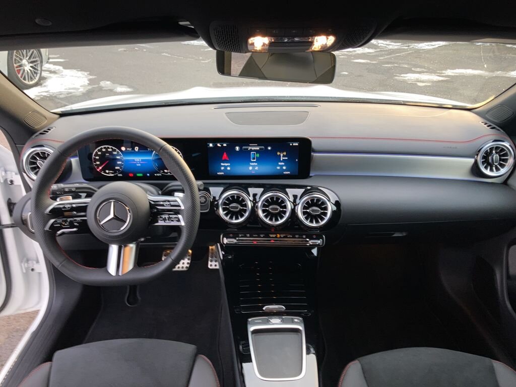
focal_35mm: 28
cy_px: 194
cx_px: 258
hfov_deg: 63.4
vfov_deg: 49.7
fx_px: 417
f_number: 1.8
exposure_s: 1/30
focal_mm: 3.99
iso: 25
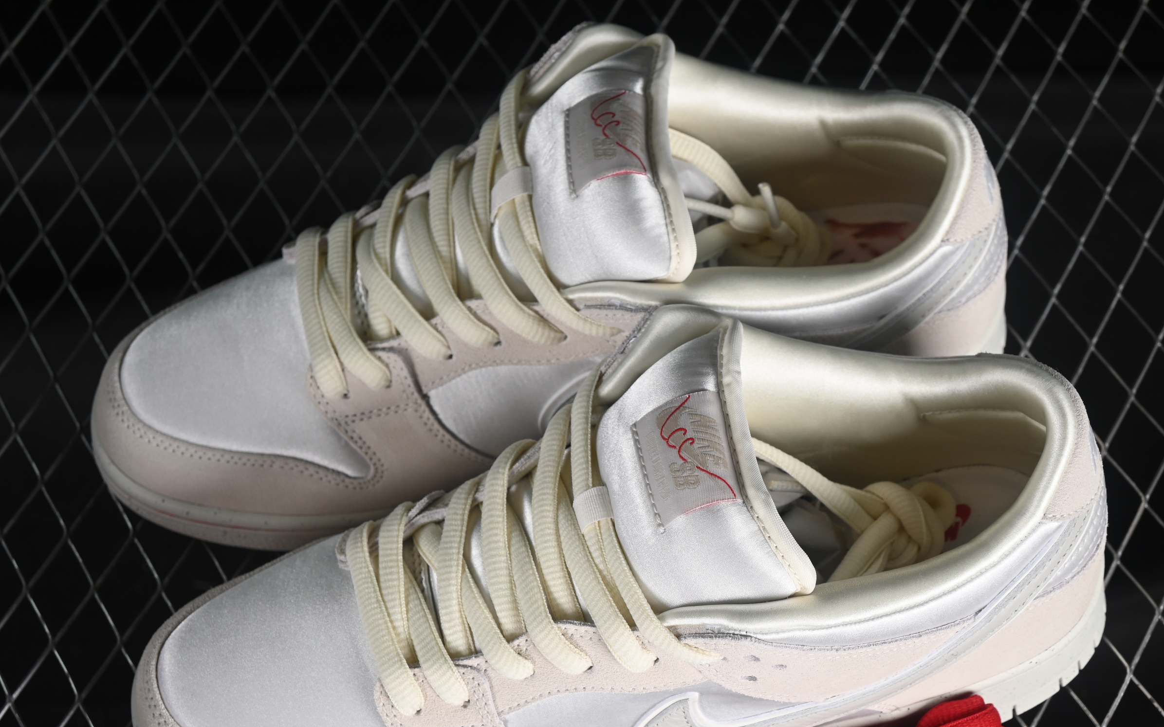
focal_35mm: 89
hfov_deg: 23.3
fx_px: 2823
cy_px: 443
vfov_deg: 14.7
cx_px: 631
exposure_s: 1/80
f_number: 7.1
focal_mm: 50
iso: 160
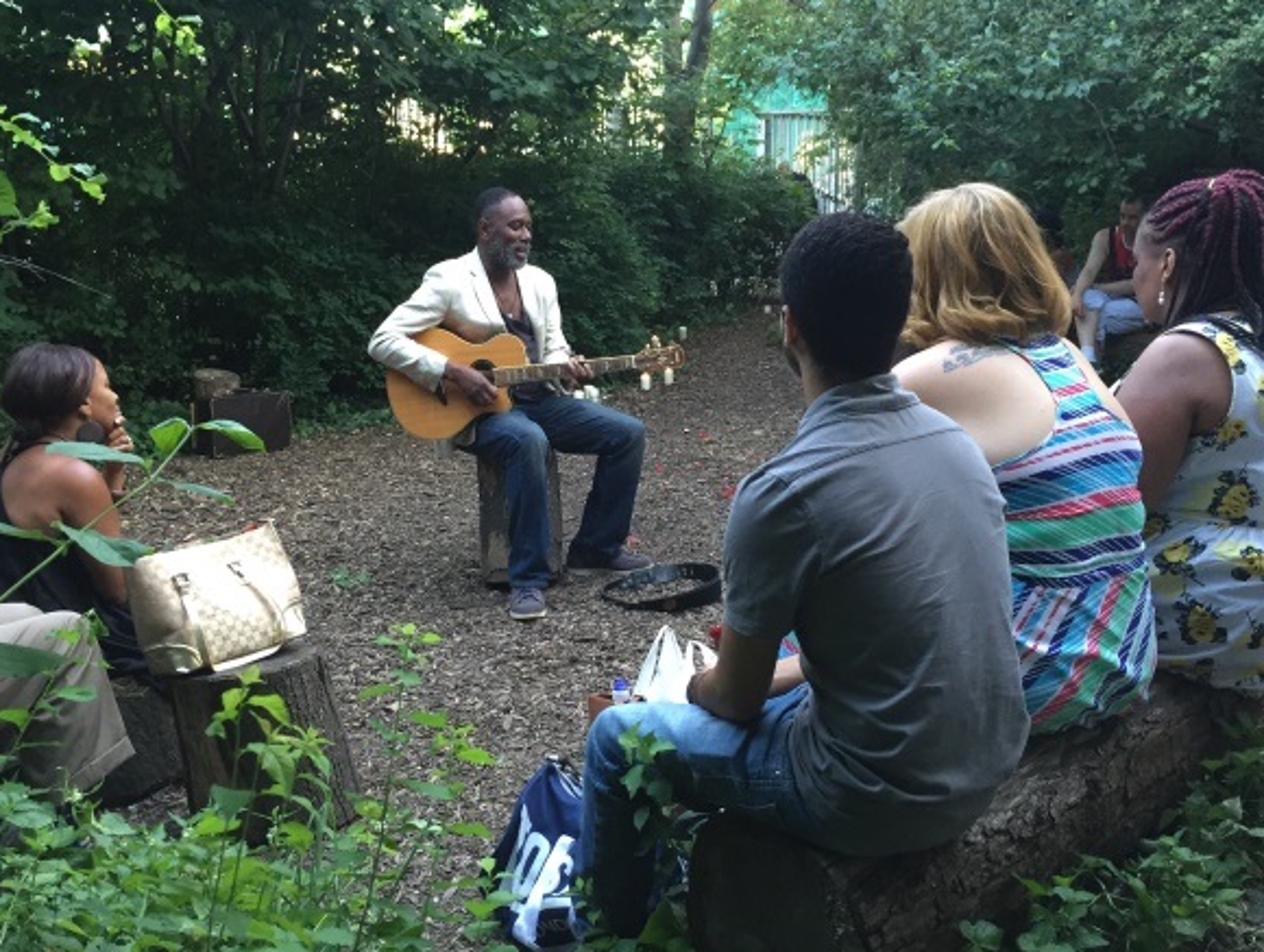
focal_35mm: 35
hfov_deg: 52.6
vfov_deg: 40.8
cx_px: 630
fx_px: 1280
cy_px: 463
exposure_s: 1/33
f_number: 2.2
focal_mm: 4.15
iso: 160
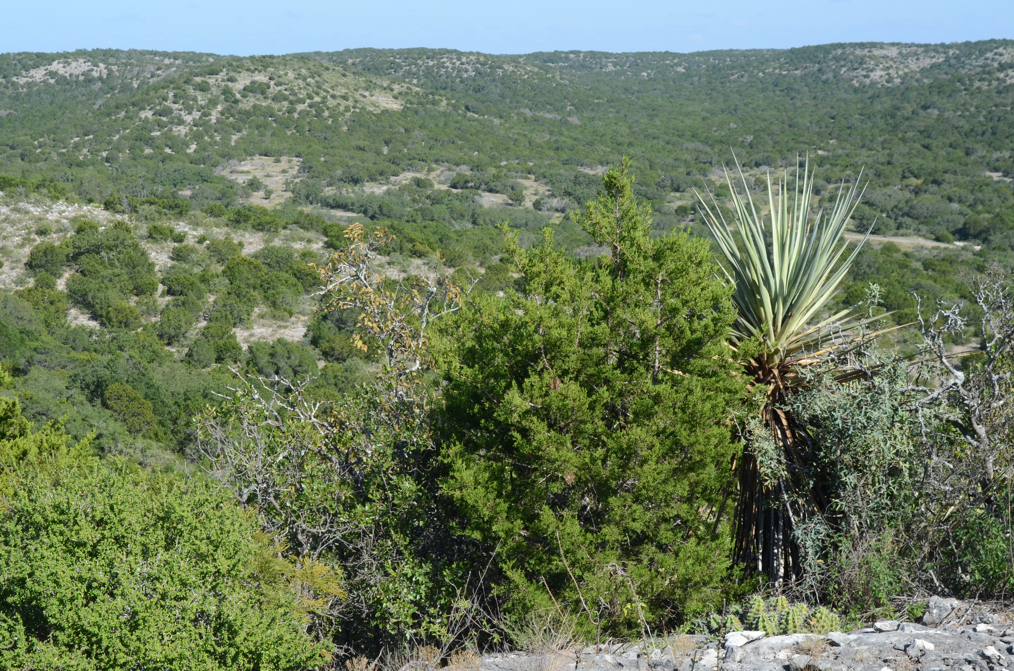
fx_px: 1827
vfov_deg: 20.8
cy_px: 317
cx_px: 443
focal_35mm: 65
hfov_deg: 31.0
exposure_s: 1/400
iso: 400
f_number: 11
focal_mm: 38
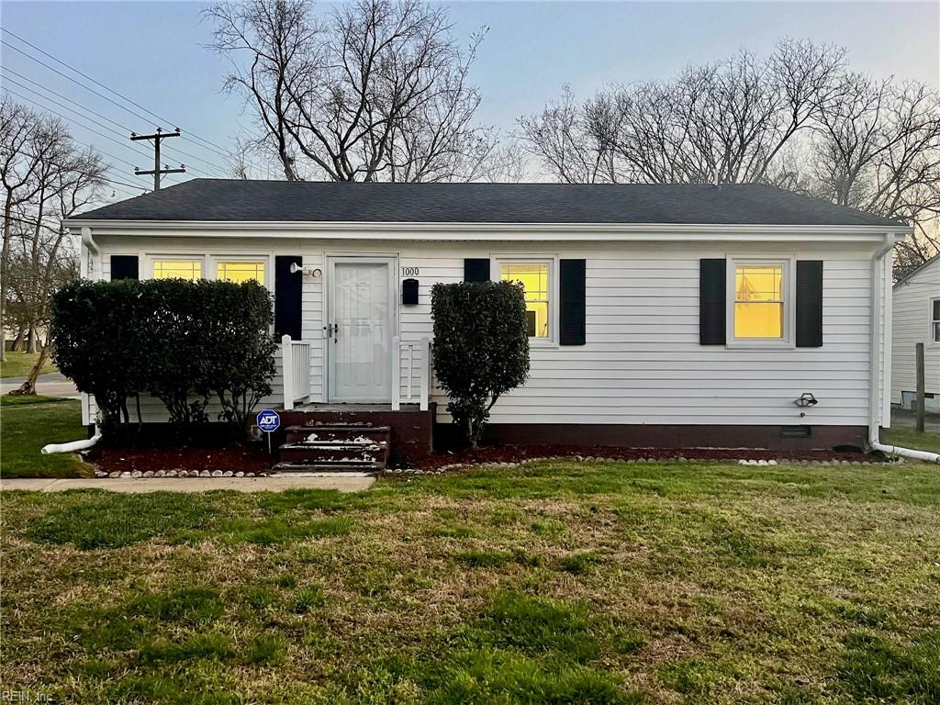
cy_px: 352
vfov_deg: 53.1
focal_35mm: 26
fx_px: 706
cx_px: 470
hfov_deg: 67.3
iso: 640
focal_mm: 5.1
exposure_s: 1/40
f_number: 1.6
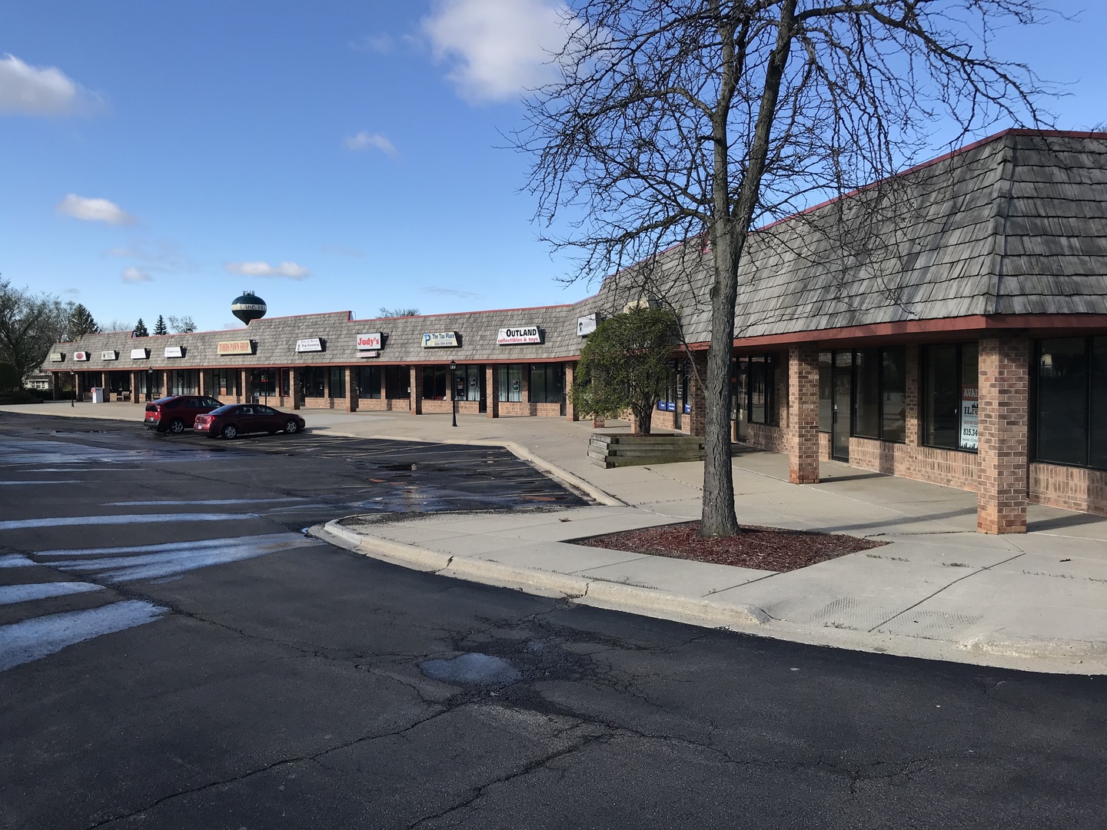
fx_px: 895
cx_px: 554
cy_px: 415
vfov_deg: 49.7
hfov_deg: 63.4
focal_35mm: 28
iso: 20
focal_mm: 3.99
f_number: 1.8
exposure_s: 1/1520
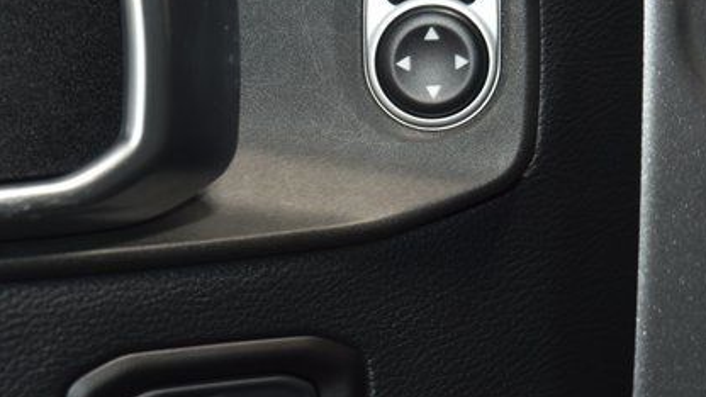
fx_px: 2808
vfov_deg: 8.1
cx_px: 309
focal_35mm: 150
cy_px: 233
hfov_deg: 14.3
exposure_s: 1/60
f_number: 4.5
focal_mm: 62
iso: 1250
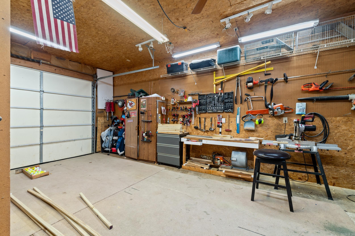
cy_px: 118
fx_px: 148
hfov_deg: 100.4
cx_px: 178
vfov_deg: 77.3
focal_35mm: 15
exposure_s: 2.5
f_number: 9
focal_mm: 10
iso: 200
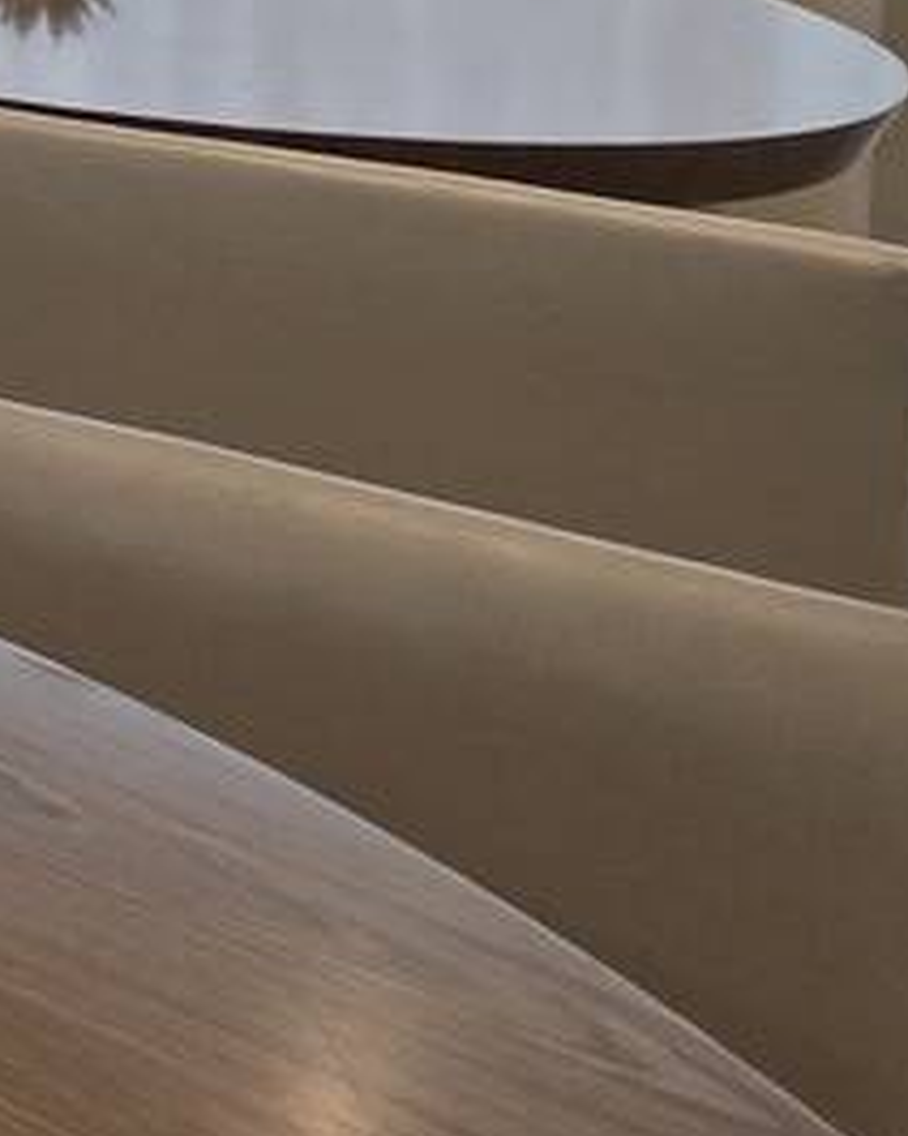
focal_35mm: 69
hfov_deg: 11.3
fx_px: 2318
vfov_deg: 23.5
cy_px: -433
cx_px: -1872
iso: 80
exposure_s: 1/45
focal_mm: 2.2
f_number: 1.9
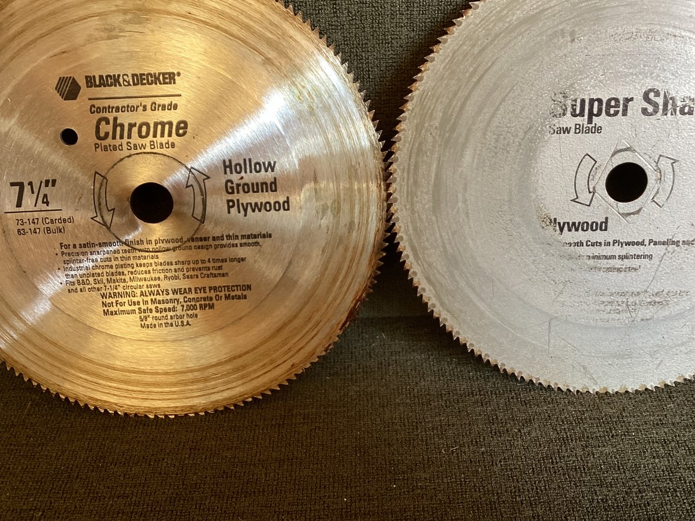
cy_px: 196
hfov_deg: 47.8
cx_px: 373
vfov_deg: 36.6
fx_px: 783
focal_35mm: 39
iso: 50
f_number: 2.4
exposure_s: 1/50
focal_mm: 3.3
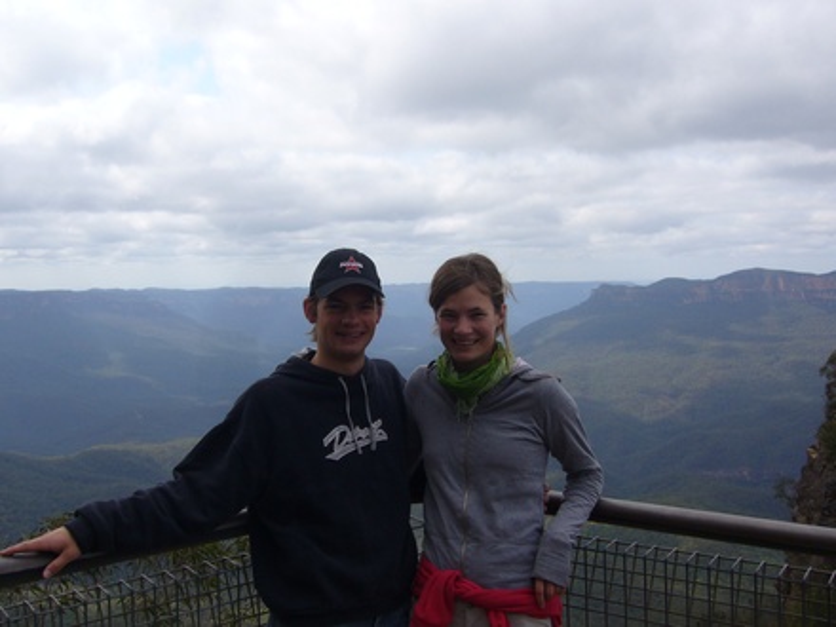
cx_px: 418
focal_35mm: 35
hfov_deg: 52.6
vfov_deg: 40.7
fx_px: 845
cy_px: 314
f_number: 5.6
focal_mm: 5.8
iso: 80
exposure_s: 1/320
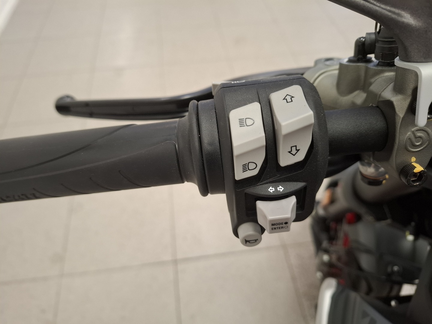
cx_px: 216
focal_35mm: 23
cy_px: 162
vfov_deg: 58.9
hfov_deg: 73.9
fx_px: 287
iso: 250
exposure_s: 1/100
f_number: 1.8
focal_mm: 5.54
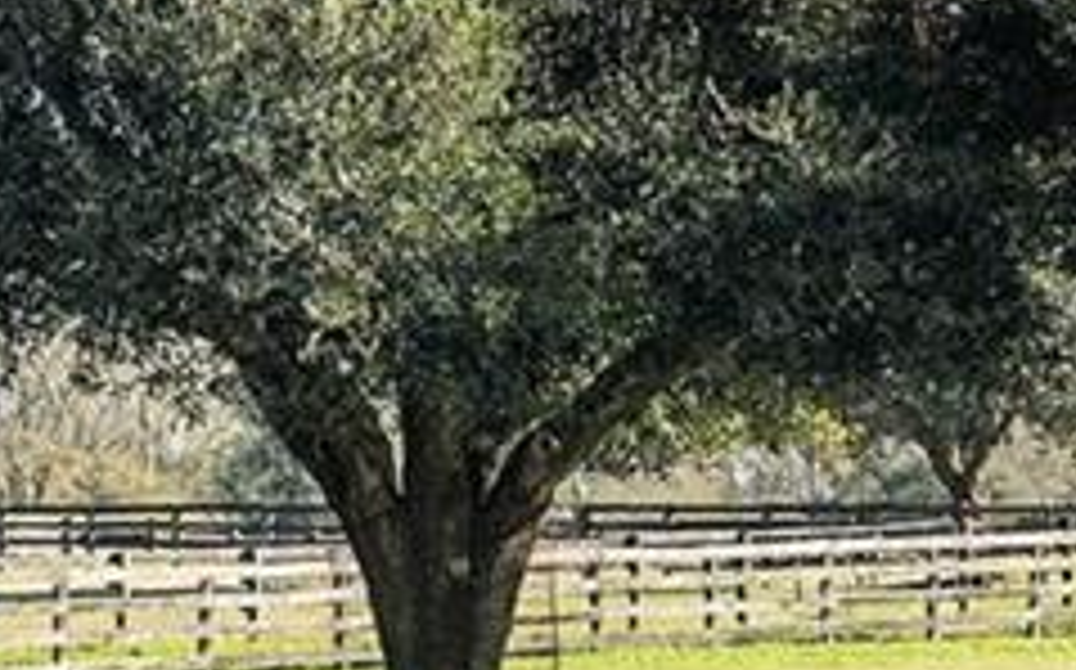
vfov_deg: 4.8
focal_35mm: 271
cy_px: 468
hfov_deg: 7.5
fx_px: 7941
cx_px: 1967
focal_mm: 62
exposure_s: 1/160
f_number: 10
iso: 400
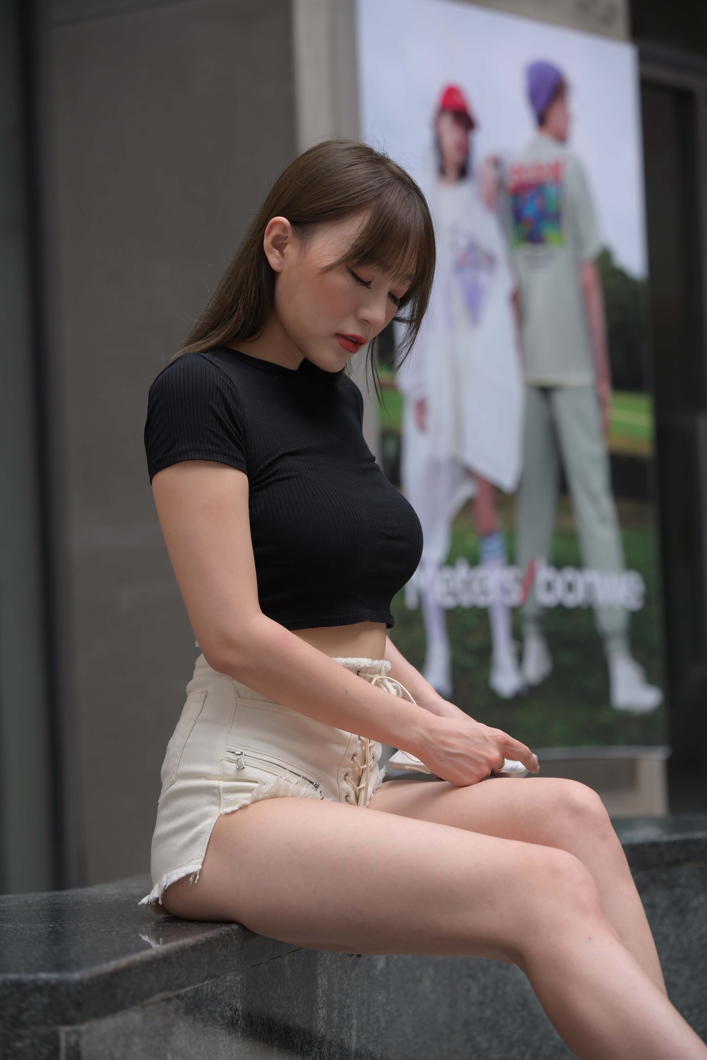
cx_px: 354
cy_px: 530
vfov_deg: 17.8
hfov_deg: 11.9
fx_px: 3387
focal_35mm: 115
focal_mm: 115
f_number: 4
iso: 200
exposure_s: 1/160
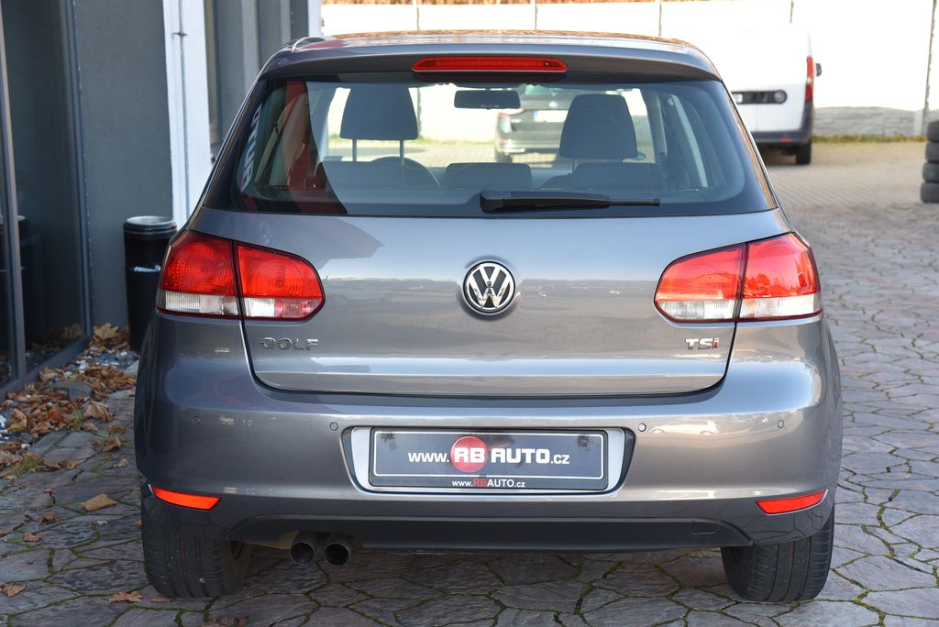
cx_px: 470
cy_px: 314
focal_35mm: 62
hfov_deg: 32.4
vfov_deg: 21.9
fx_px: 1618
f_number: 5.6
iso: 500
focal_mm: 62
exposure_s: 1/125
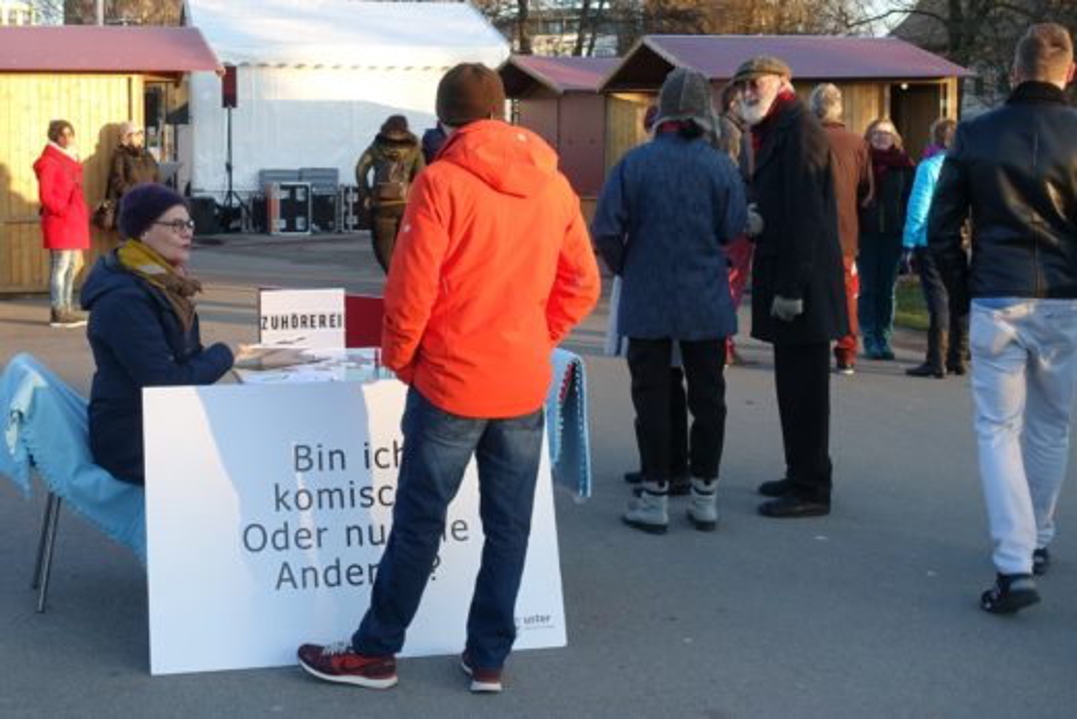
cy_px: 360
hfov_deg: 47.4
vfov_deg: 32.7
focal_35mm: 41
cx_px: 538
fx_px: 1227
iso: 125
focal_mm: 15.1
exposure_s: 1/125
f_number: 4
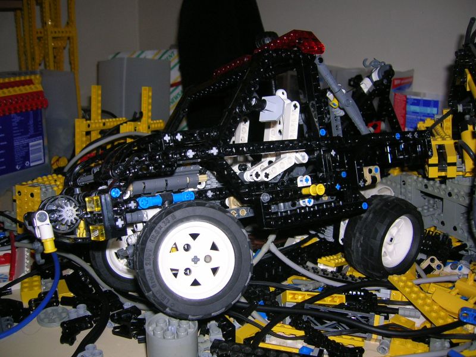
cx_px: 238
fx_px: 468
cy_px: 178
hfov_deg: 54.0
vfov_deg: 41.8
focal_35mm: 34
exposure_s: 1/60.1
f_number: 2.9
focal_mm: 5.7
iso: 50
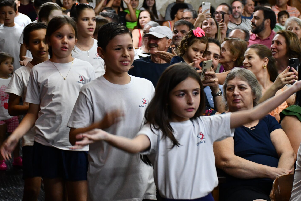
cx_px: 147
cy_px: 95
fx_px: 811
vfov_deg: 14.1
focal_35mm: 97
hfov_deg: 21.0
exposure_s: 1/60
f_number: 4.5
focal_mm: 48
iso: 4500
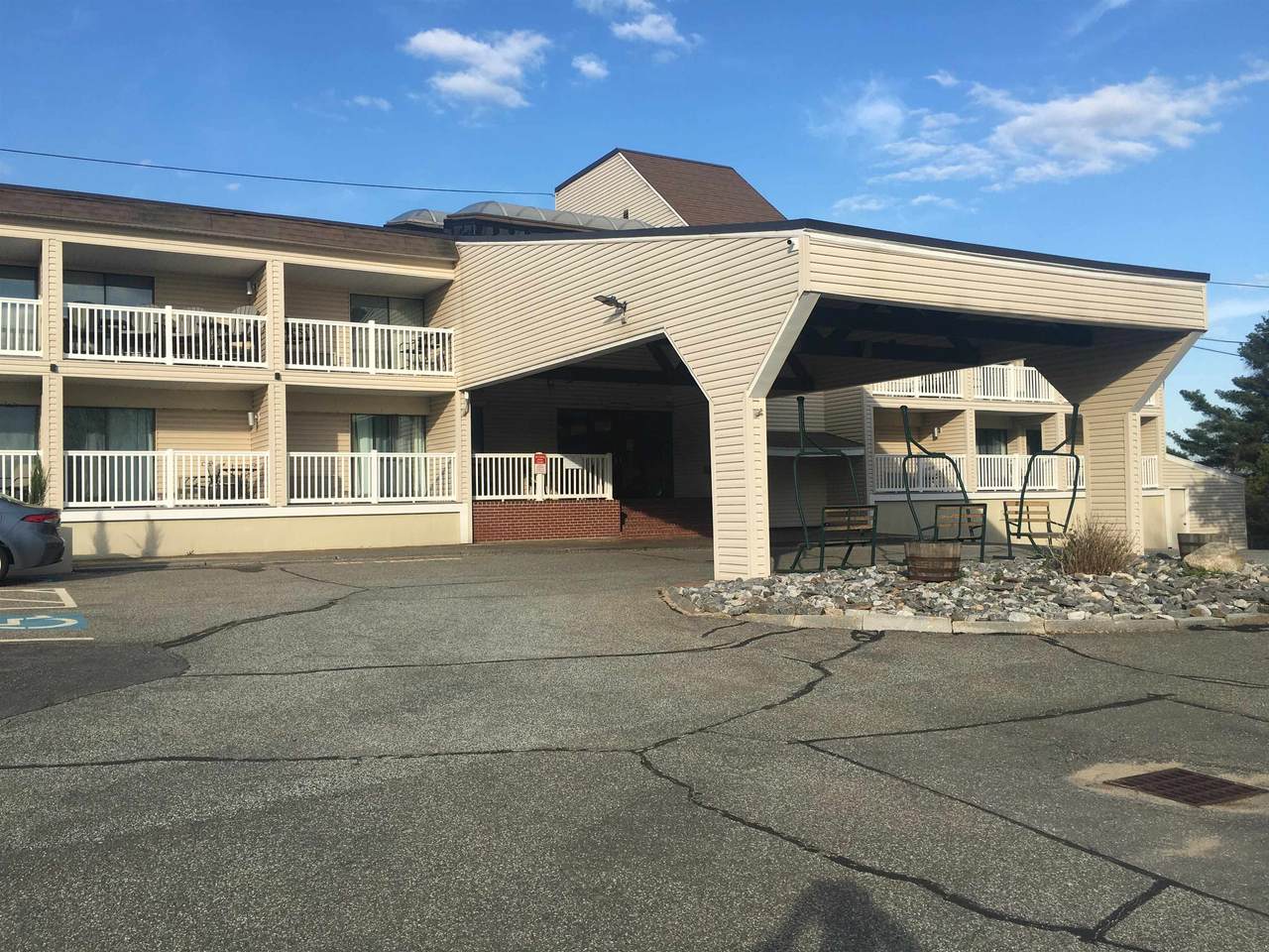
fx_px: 1063
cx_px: 634
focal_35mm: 29
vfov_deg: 48.2
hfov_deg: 61.7
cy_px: 476
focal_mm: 4.15
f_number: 2.2
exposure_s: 1/1012
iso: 25
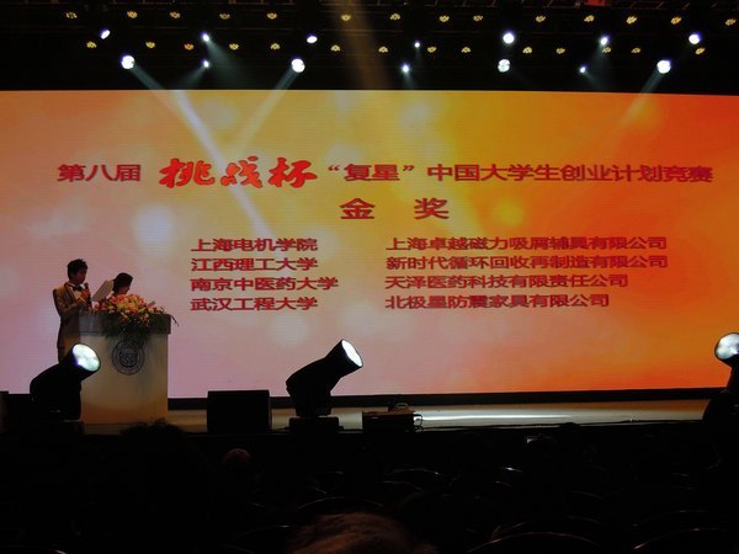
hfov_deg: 38.2
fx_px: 1067
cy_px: 277
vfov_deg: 29.1
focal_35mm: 50
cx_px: 370
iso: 160
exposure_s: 1/250
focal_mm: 9
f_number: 3.7
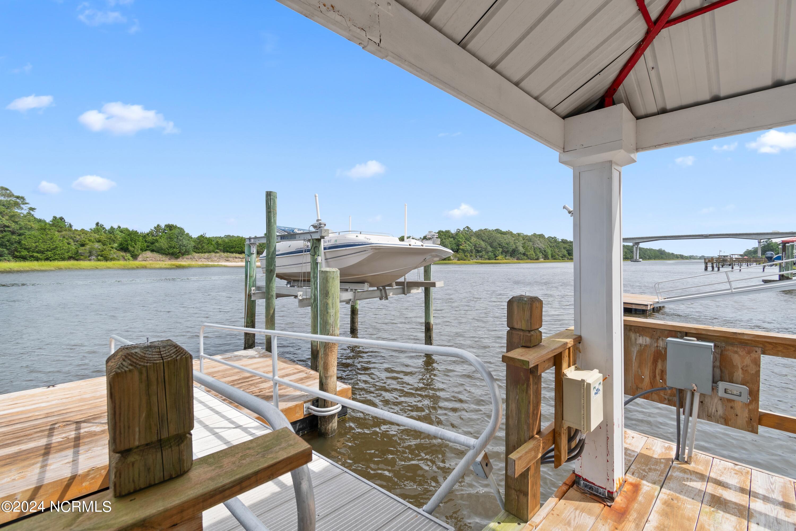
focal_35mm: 15
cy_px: 266
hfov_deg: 100.4
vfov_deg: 77.3
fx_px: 332
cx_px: 398
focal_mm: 10
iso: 100
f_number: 7.1
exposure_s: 1/160
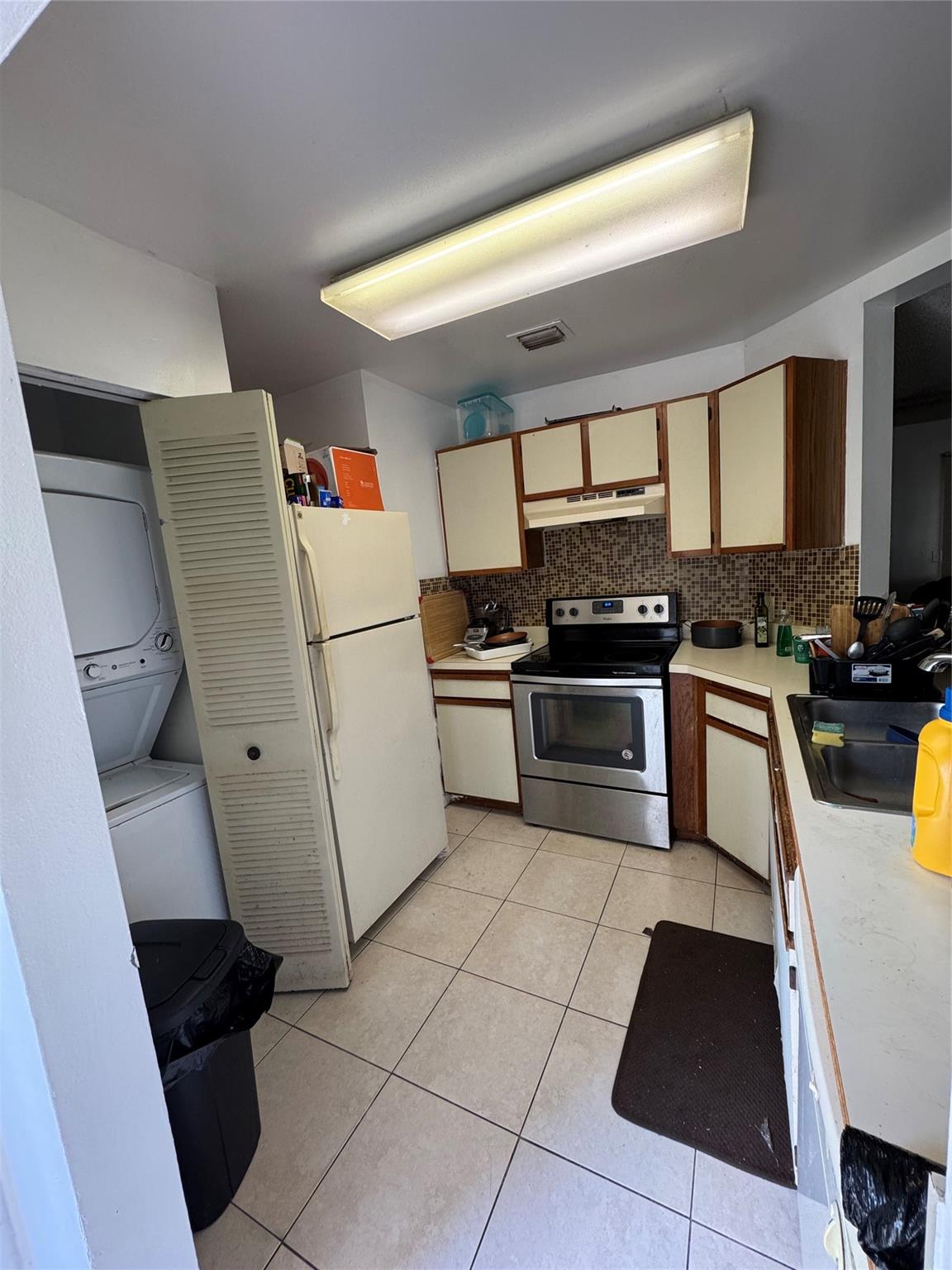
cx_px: 476
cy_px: 635
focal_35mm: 14
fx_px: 513
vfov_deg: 102.1
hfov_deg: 85.7
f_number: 2.2
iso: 160
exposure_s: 1/60
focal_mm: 2.22
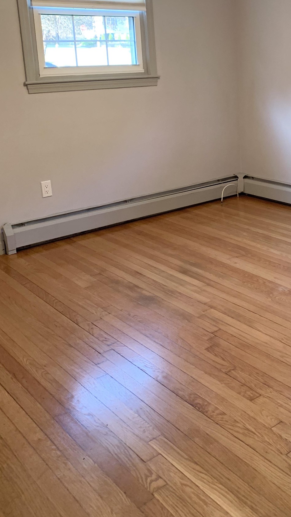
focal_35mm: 39
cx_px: 241
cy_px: 180
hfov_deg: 29.6
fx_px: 535
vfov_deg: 50.8
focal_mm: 4.25
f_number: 1.8
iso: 125
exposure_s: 1/60
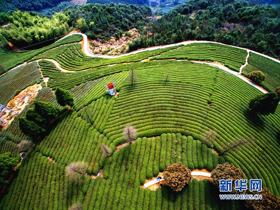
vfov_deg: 66.0
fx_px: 162
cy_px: 105
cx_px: 140
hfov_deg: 81.8
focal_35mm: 20
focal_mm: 3.61
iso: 100
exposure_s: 1/200
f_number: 2.8
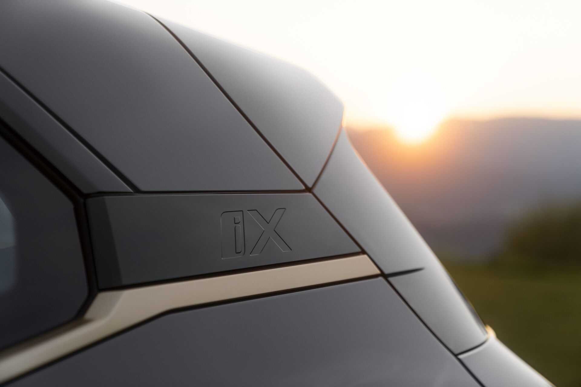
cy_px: 194
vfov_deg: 22.6
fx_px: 968
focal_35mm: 60
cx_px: 290
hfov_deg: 33.4
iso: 160
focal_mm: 60
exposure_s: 1/160
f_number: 2.8
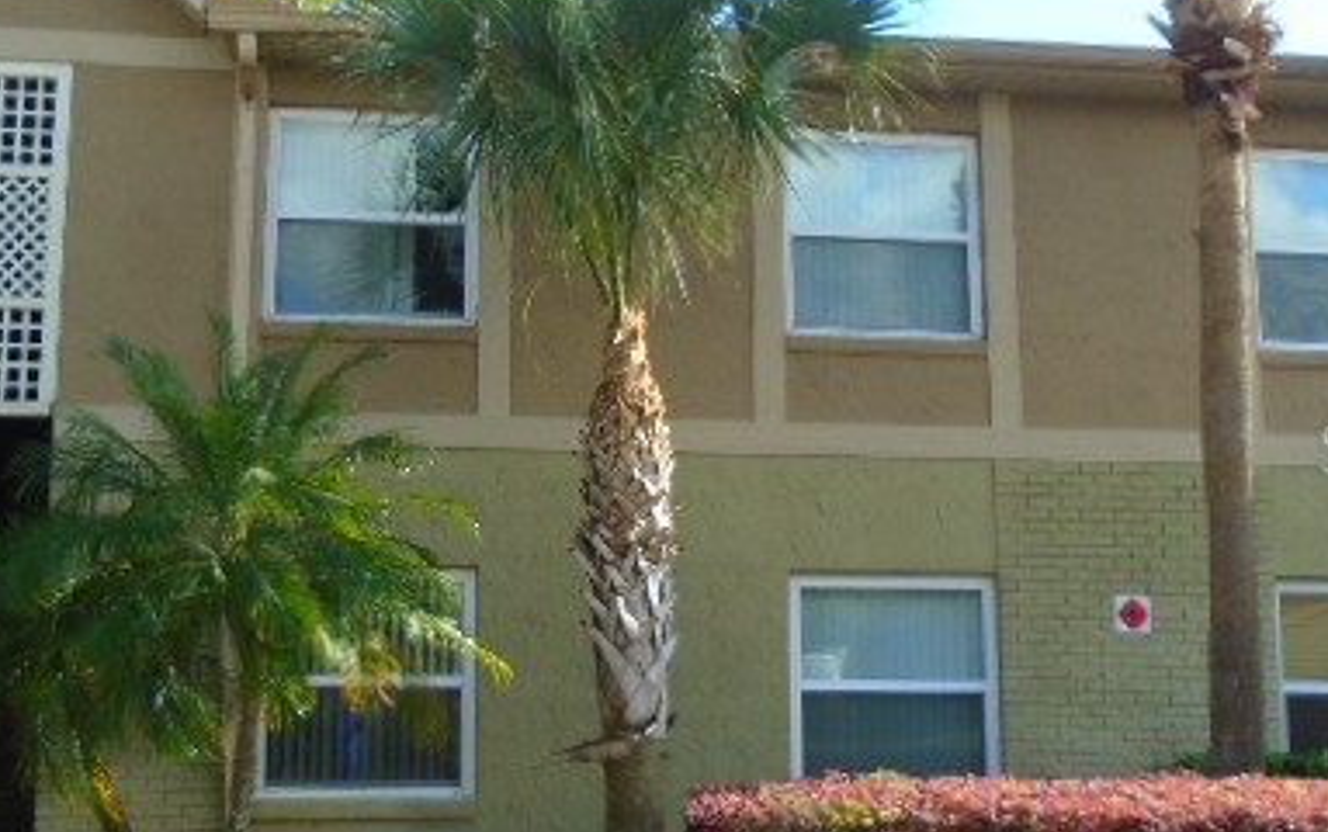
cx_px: 537
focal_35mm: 46
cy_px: 447
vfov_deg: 28.0
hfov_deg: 43.3
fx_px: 1666
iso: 100
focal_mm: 4.6
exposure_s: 1/400
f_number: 3.2
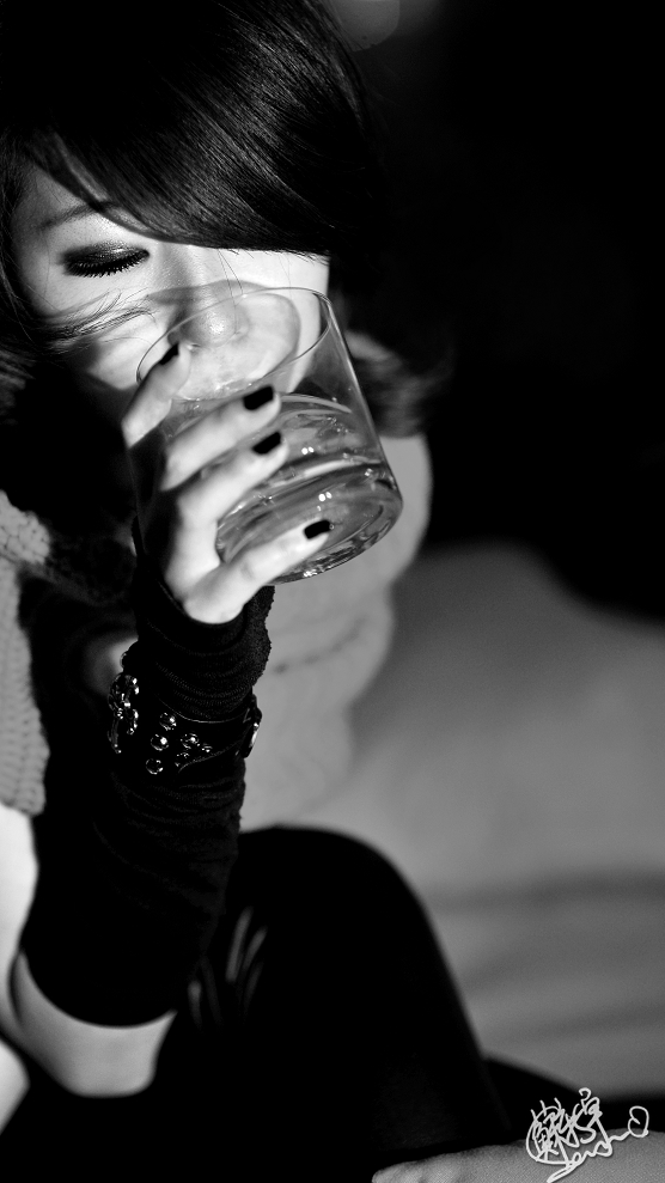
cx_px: 271
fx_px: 2823
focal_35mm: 90
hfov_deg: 13.4
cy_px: 591
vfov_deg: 23.7
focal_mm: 85
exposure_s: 1/30
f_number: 1.8
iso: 400
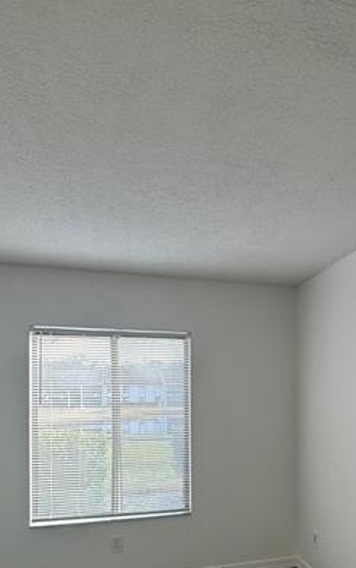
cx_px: 268
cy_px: 392
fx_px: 450
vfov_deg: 62.5
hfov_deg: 41.9
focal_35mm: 29
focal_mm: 2.22
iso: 80
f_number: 2.2
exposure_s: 1/120
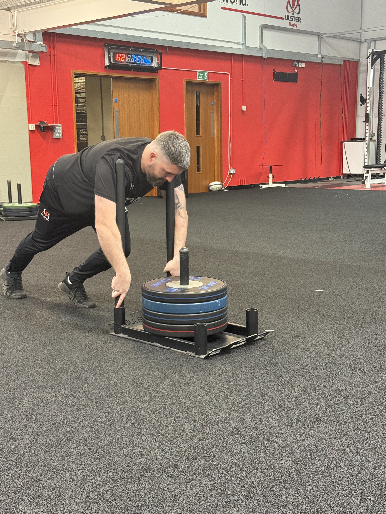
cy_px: 257
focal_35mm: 48
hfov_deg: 30.3
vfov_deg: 39.7
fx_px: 714
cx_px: 193
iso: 250
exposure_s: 1/50
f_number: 1.78
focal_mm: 6.76
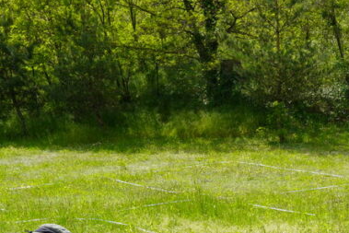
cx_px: 339
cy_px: 281
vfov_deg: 17.8
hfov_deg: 26.4
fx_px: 708
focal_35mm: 73
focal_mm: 18
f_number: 9
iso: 100
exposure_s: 1/125
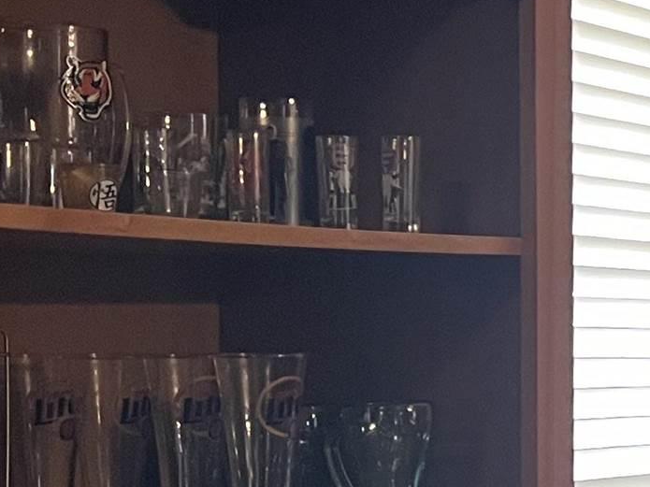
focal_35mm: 115
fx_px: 2159
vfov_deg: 12.9
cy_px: 308
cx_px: 1317
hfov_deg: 14.2
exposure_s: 1/60
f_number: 1.5
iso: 320
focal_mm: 5.7
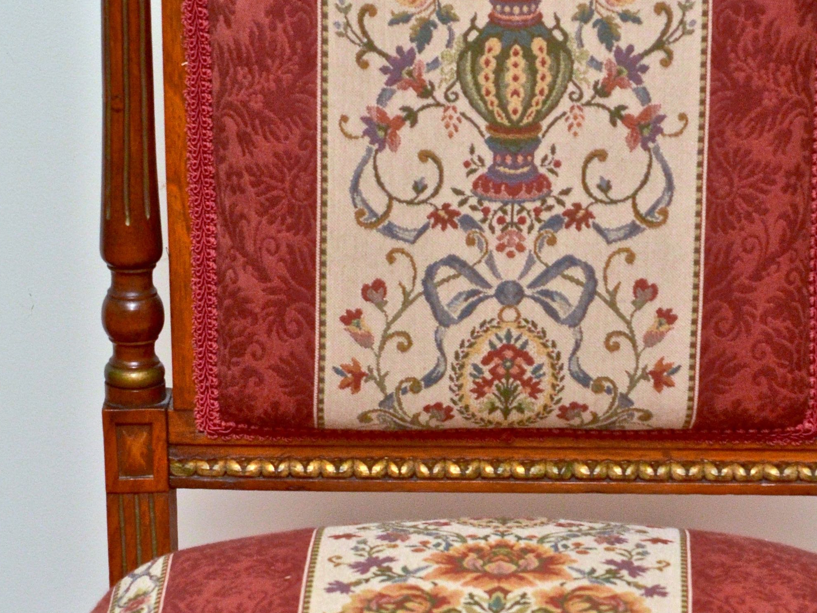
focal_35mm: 196
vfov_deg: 7.6
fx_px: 4630
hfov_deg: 10.1
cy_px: 419
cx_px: 507
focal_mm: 55
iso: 640
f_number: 6.3
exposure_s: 1/160
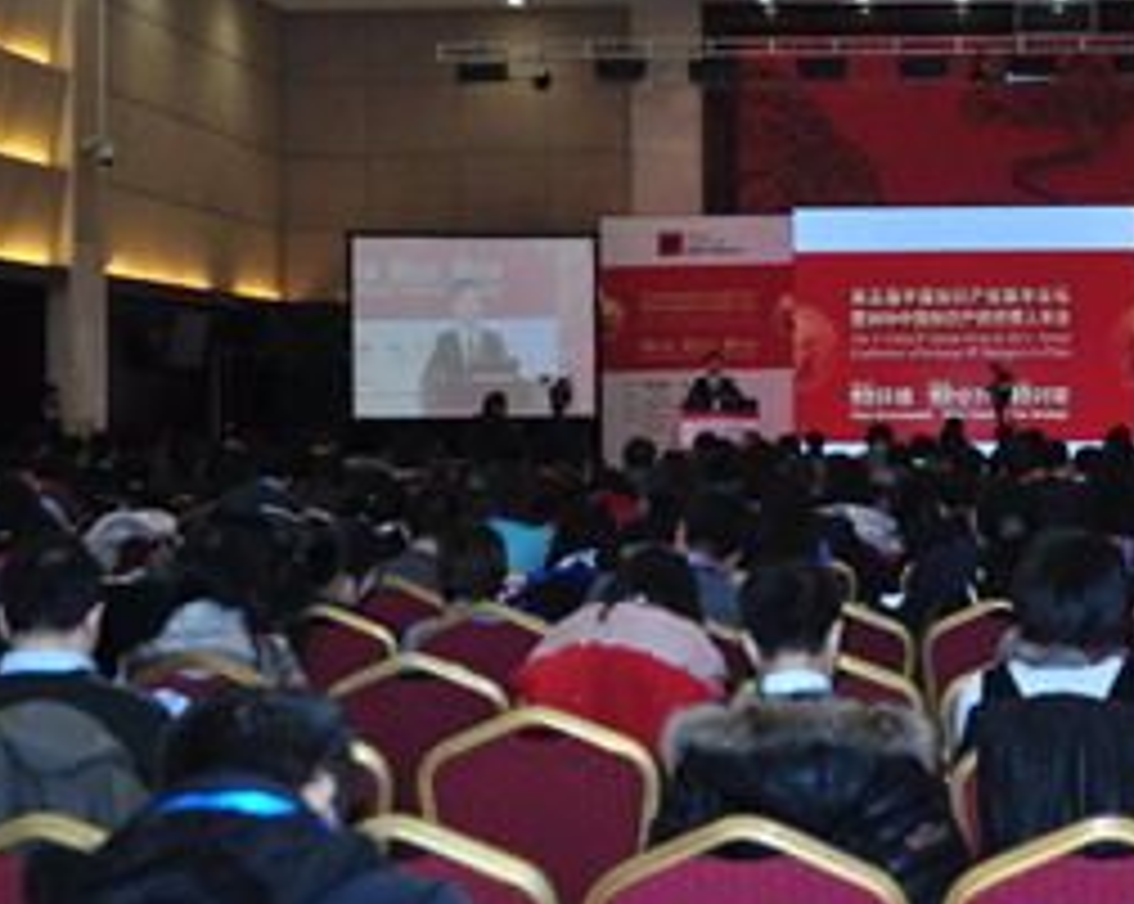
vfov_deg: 22.7
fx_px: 2246
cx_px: 950
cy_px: 378
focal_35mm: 67
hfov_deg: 27.6
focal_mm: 24
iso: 200
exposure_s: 1/160
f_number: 2.8
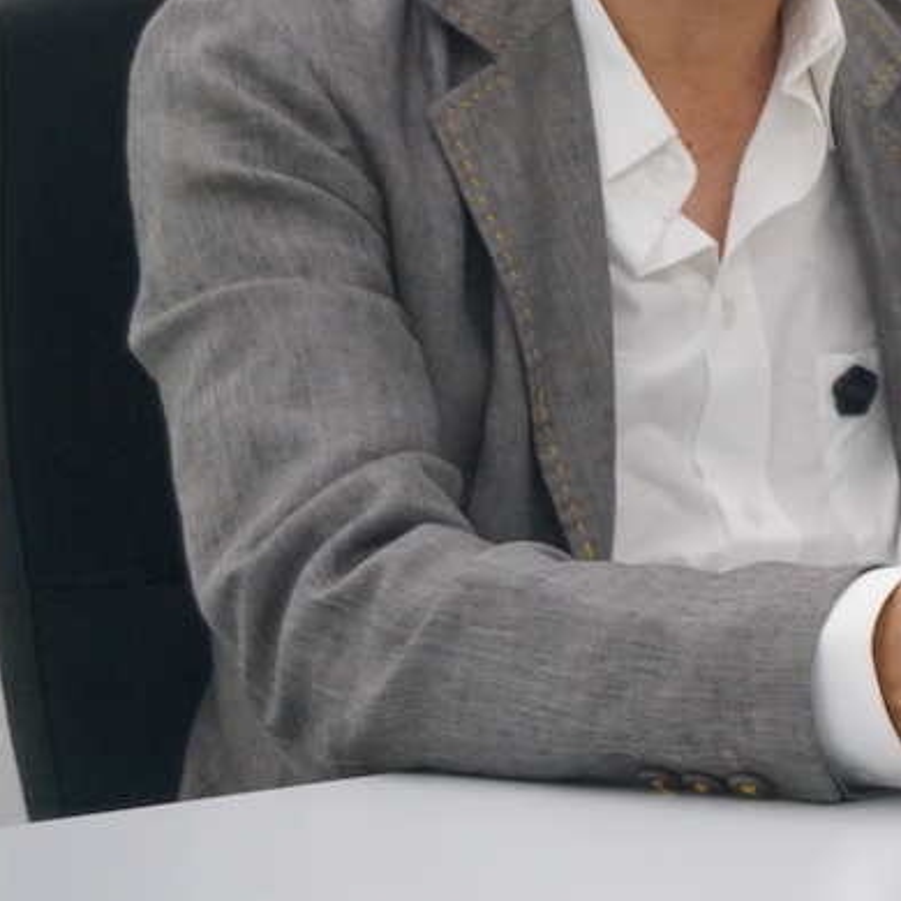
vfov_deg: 8.9
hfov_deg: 8.8
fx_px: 5772
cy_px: -2
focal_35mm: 196
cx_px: 1181
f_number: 5.6
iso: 2500
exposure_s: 1/160
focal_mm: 50
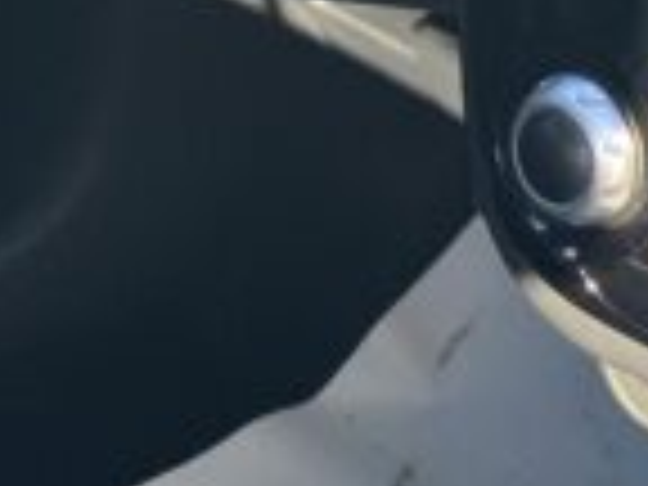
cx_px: 396
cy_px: -36
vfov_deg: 10.2
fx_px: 2696
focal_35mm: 144
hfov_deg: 13.7
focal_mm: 4.25
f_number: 1.8
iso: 100
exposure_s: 1/121
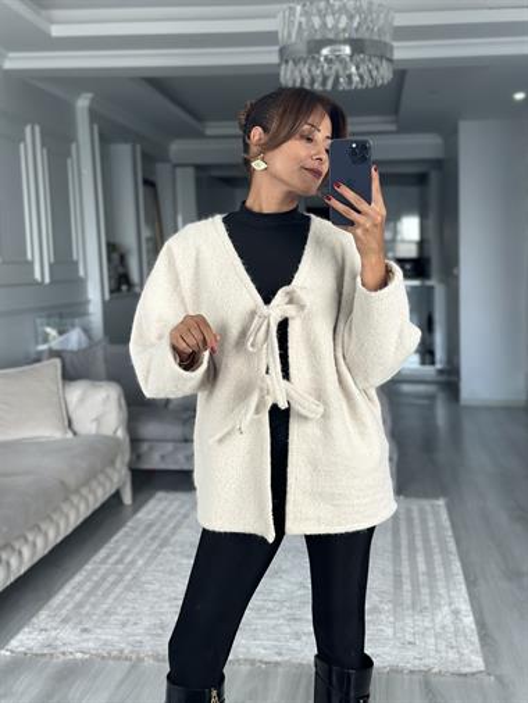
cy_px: 352
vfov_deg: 39.6
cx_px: 264
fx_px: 975
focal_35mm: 48
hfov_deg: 30.3
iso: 125
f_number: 1.78
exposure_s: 1/72
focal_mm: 6.86
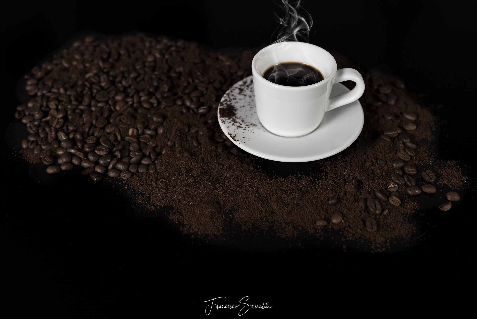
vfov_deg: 37.9
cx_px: 238
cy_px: 160
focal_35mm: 35
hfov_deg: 54.4
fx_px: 464
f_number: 2.8
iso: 100
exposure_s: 1/100
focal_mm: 35
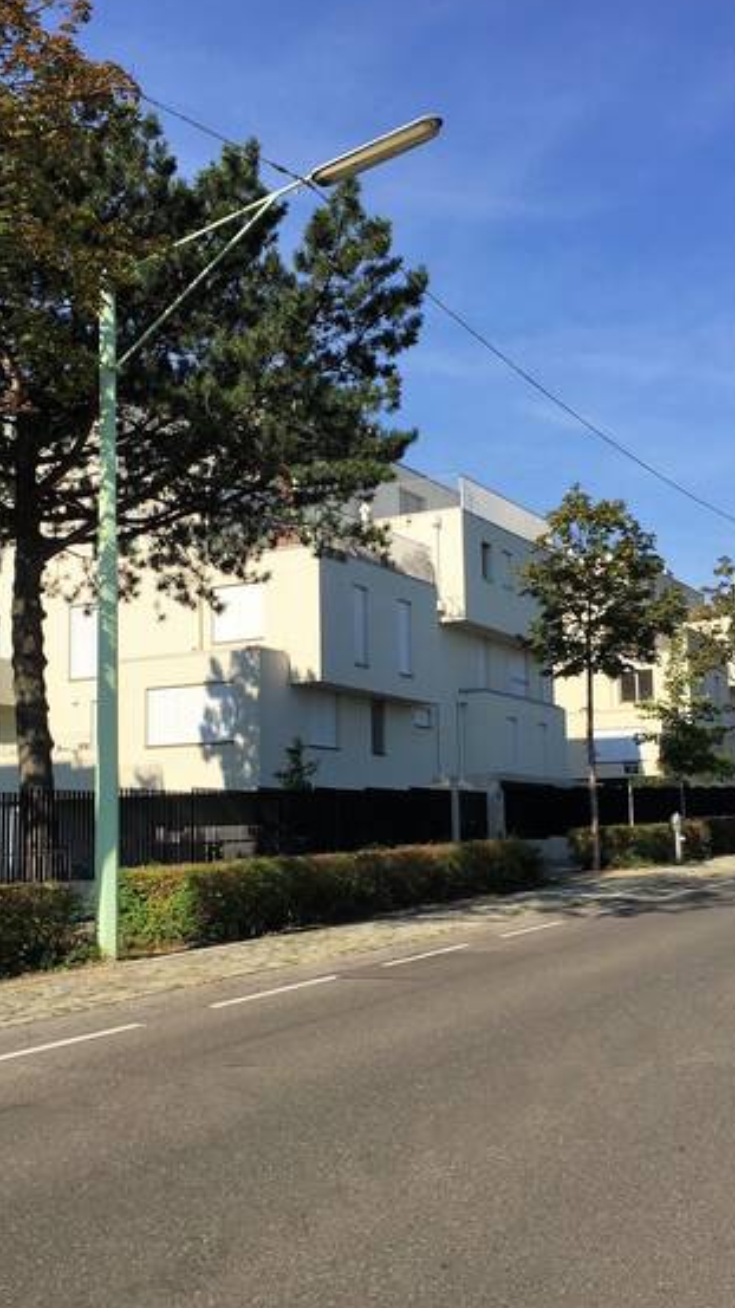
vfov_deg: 50.5
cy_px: 646
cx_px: 312
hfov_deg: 29.7
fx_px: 1386
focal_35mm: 40
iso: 32
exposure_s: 1/2326
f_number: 2.2
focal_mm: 4.15
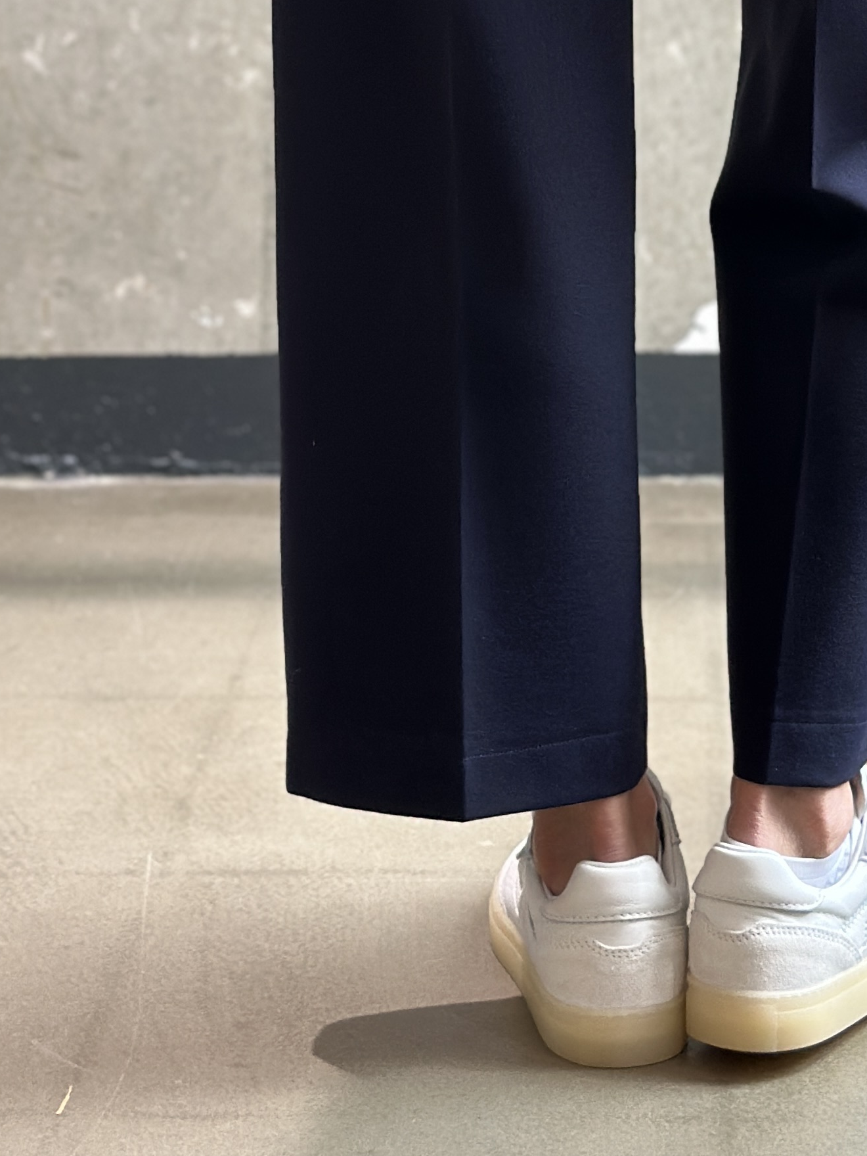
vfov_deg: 17.2
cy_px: -143
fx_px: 3672
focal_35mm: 110
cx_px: 648
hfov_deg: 13.4
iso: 160
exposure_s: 1/100
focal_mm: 6.86
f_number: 1.78
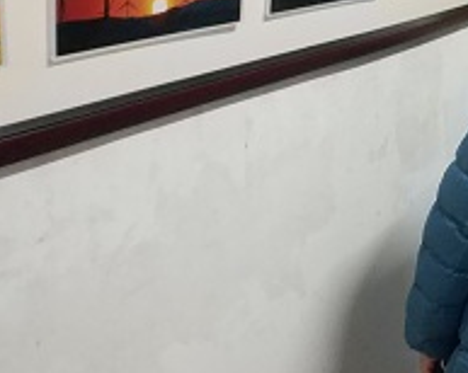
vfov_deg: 18.9
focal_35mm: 81
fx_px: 1121
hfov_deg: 22.4
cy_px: 137
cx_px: 502
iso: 657
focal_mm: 4.5
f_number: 2
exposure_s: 1/17
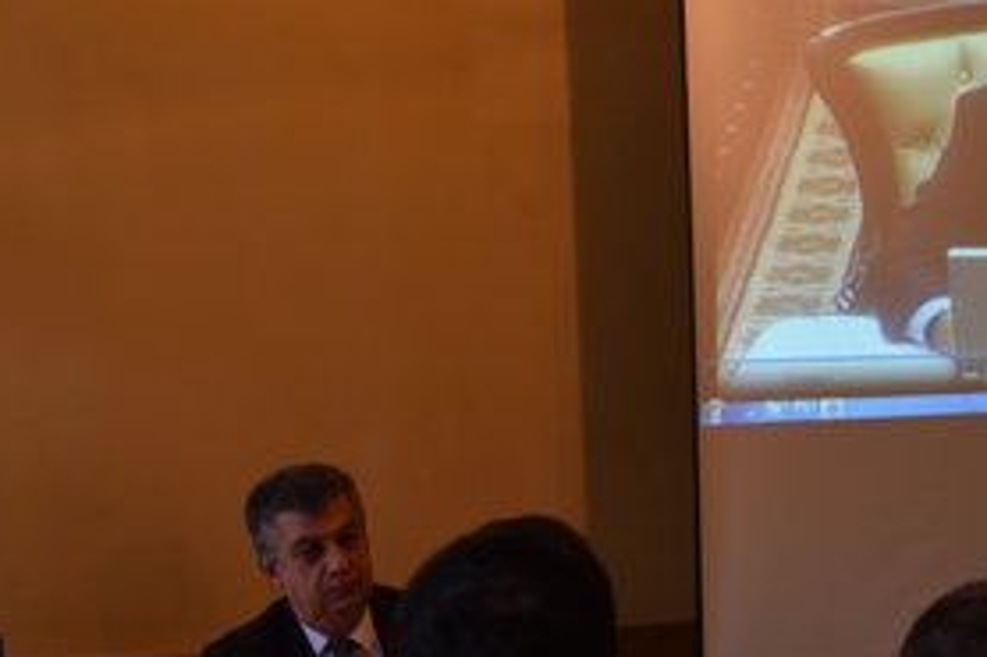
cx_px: 749
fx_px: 2274
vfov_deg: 16.4
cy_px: 403
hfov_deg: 24.2
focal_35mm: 83
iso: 800
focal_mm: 36
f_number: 6.3
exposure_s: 1/50
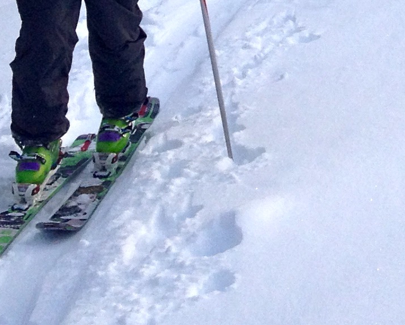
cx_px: 533
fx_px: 1859
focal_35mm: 155
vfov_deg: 9.5
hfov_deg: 12.1
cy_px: -267
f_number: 2.4
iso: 50
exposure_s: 1/464
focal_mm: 4.28
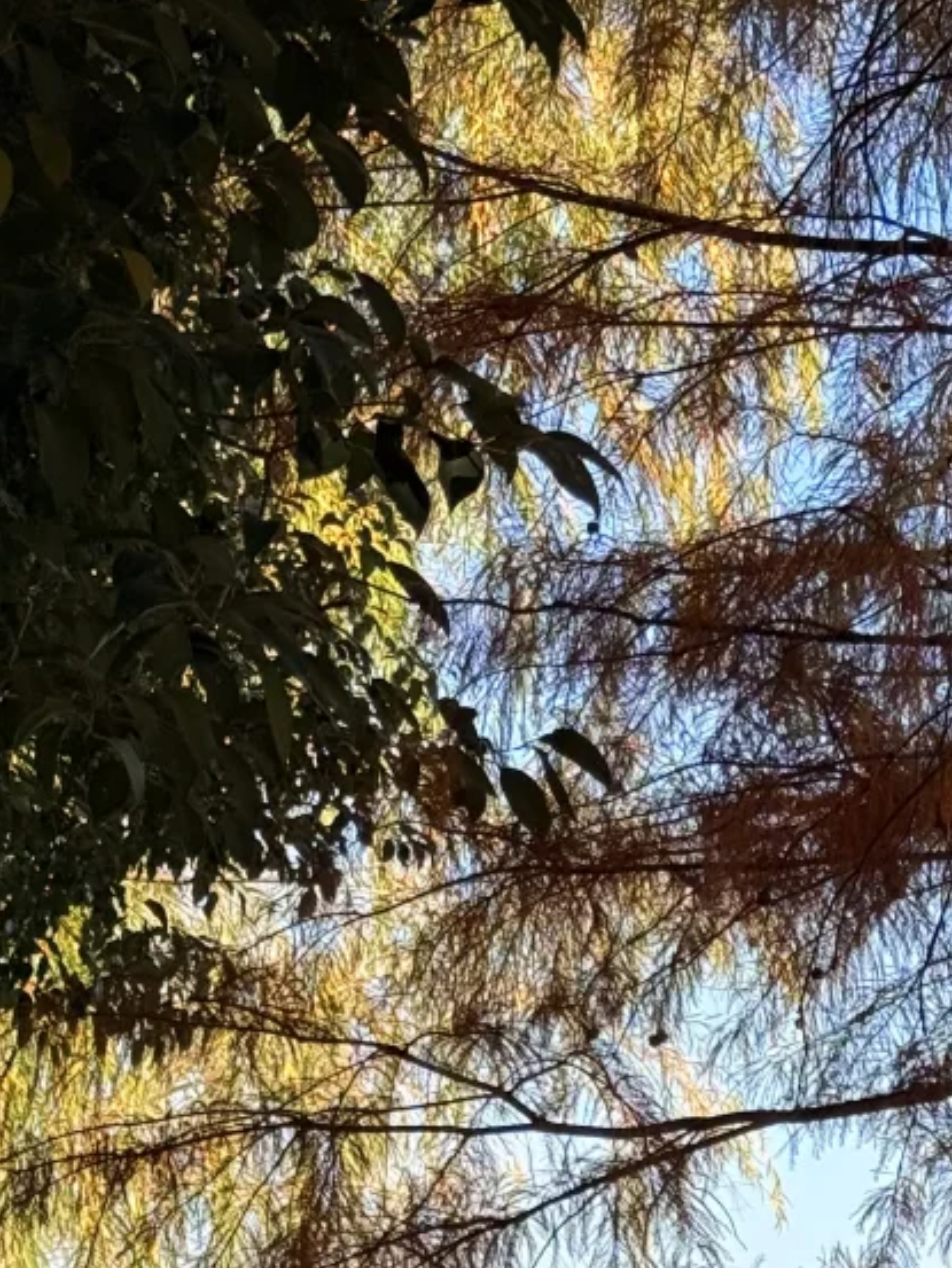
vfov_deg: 15.4
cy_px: 1378
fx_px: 4582
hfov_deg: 11.7
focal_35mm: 125
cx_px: 1016
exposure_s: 1/1353
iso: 80
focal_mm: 6.76
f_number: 1.78
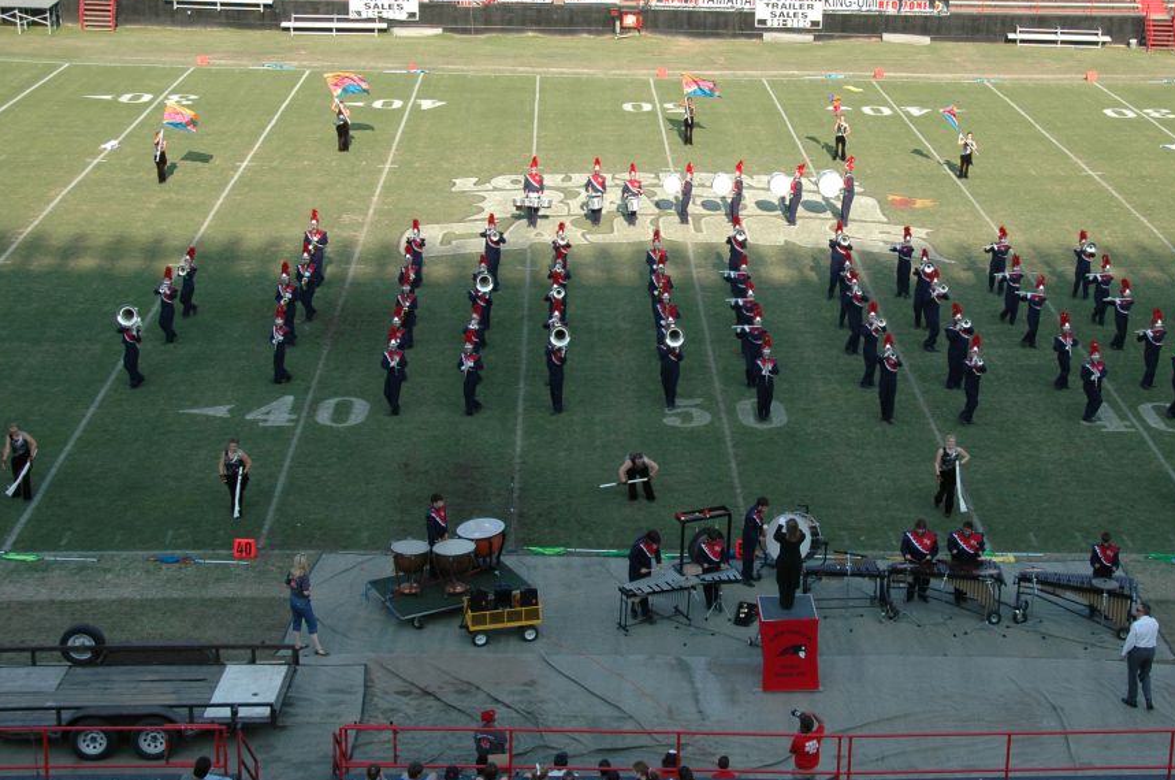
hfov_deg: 32.1
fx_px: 2040
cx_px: 689
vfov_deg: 21.6
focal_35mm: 63
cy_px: 335
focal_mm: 35
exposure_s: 1/250
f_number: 8
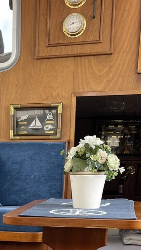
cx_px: -35
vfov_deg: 27.9
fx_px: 471
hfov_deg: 16.2
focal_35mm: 71
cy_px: 254
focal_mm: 5.1
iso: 40
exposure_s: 1/121
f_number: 1.6
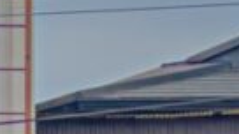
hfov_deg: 3.4
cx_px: -304
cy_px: 303
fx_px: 4005
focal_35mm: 633
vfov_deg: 1.9
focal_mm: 9
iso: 32
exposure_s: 1/400
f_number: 2.8
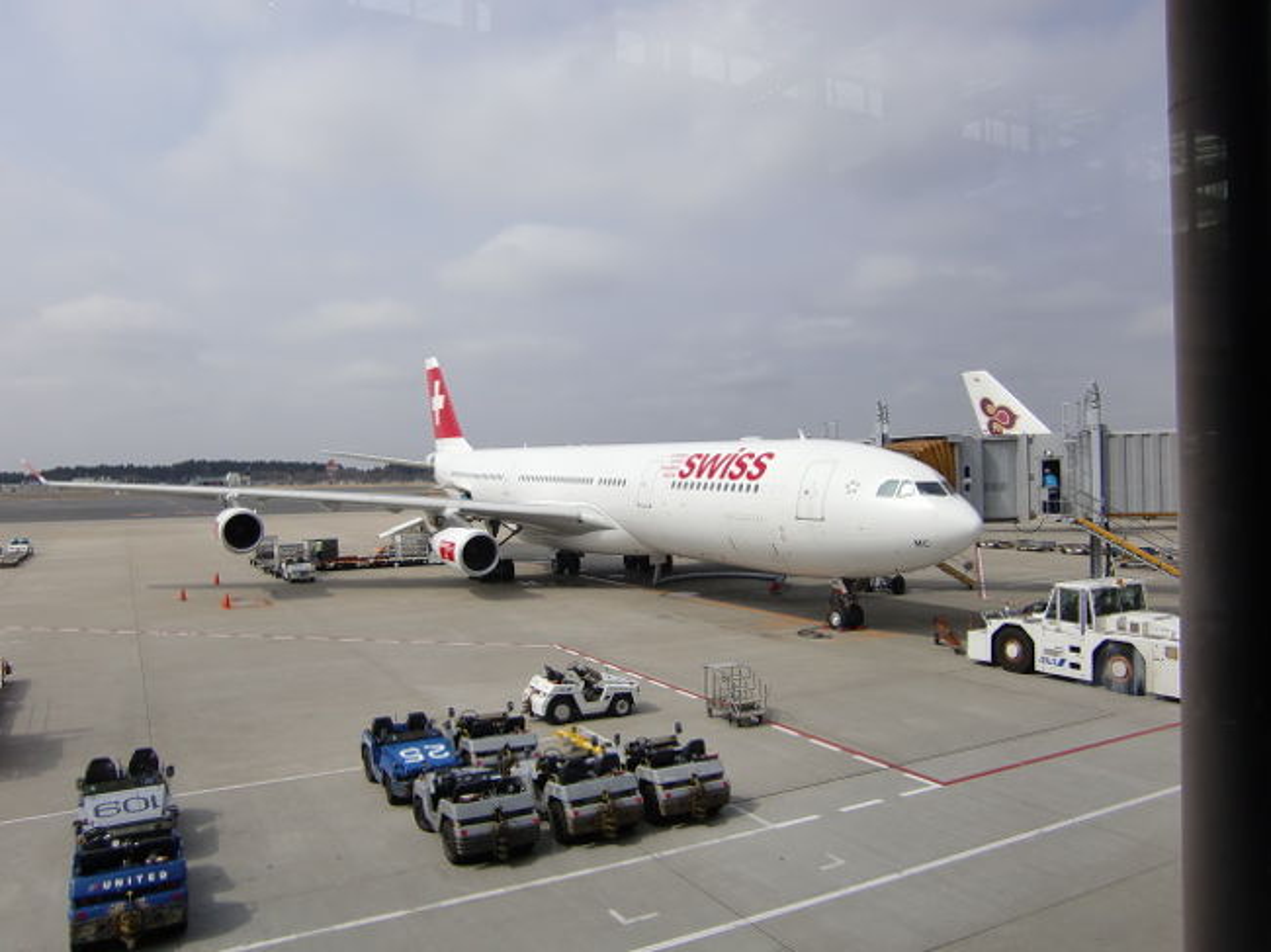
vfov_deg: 49.7
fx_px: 1028
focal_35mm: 28
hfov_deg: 63.5
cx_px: 636
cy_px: 476
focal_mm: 4.9
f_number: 2.6
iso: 64
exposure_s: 1/800
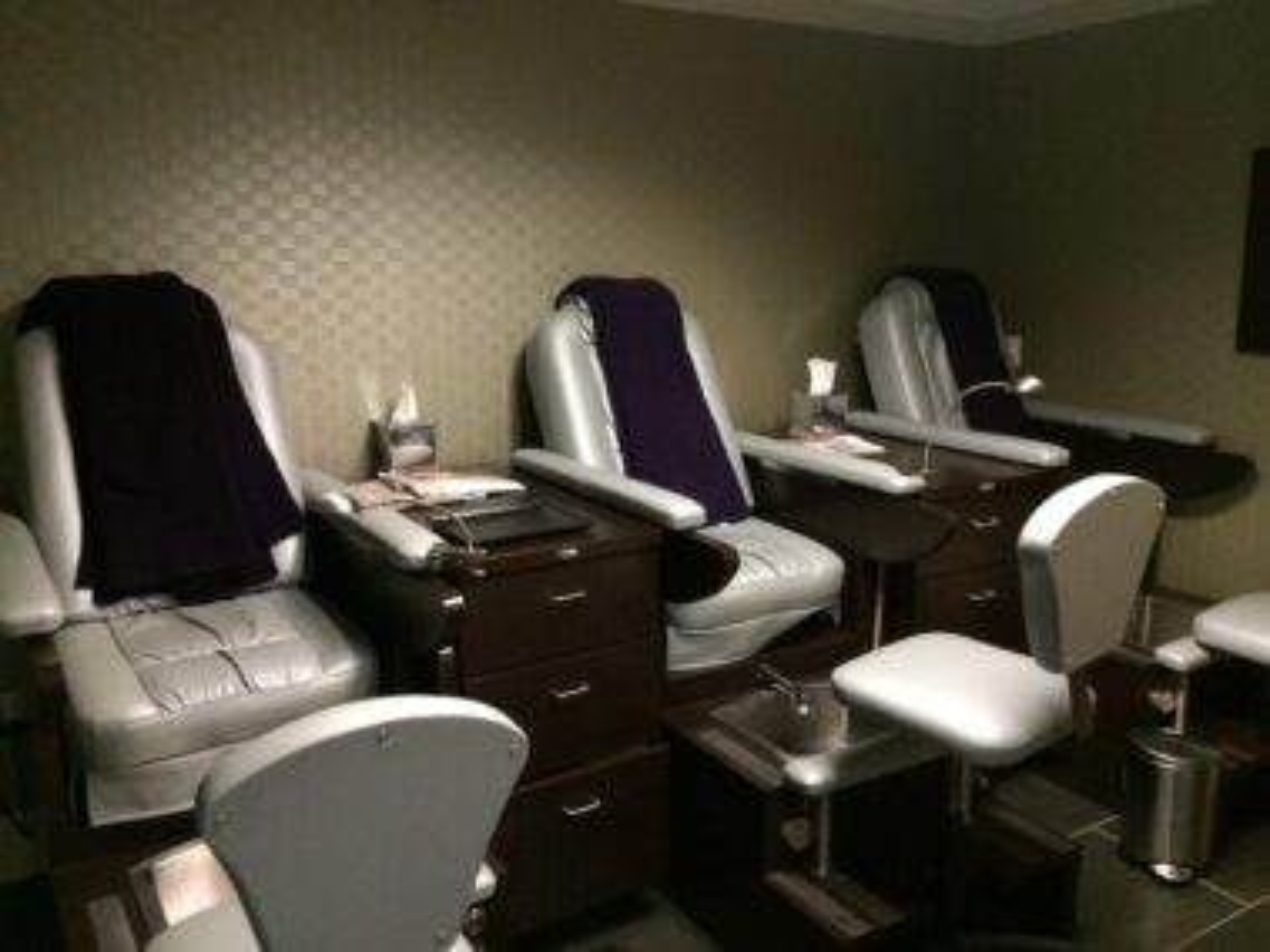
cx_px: 635
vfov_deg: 46.8
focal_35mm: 30
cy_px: 476
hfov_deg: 60.0
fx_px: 1100
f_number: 2.2
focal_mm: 4.12
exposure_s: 1/15
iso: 400
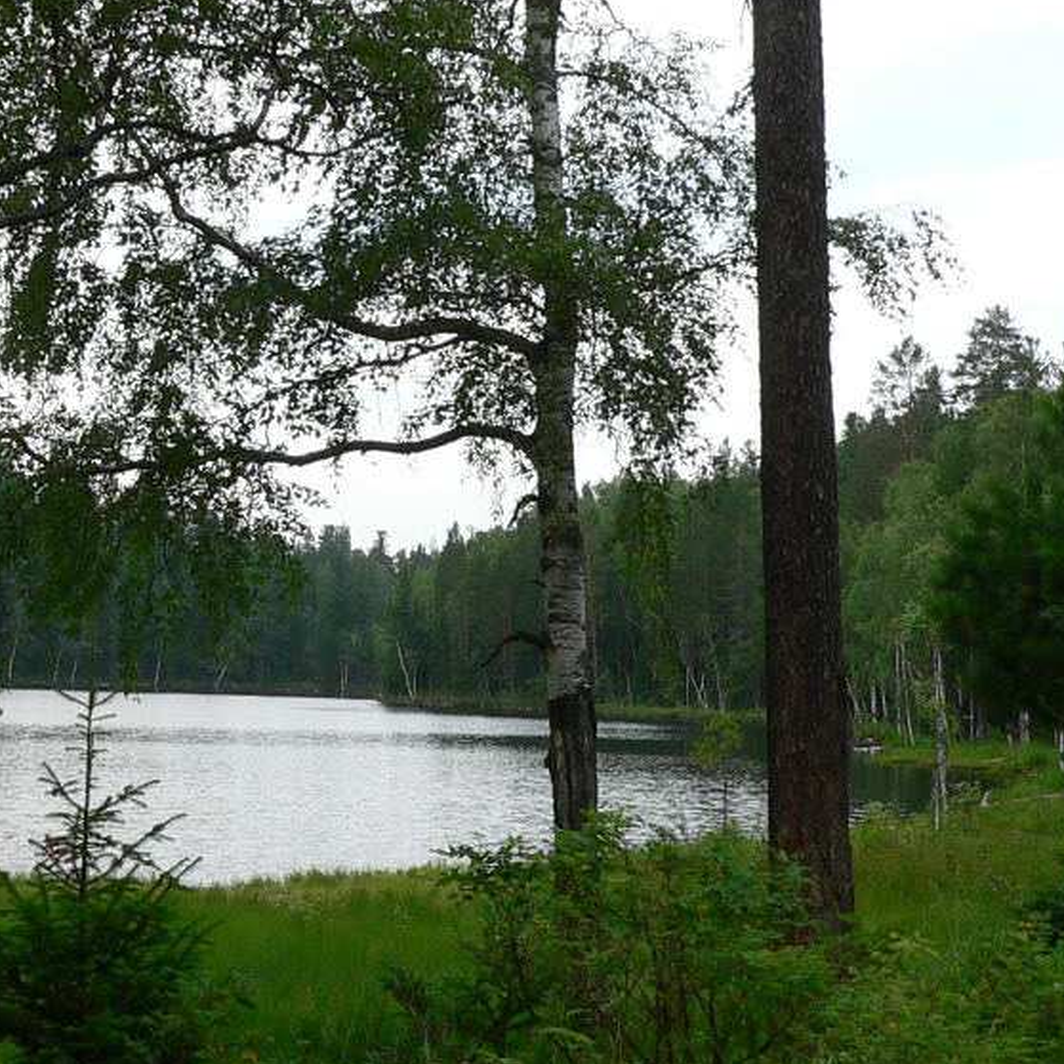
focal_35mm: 73
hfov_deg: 23.4
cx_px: 229
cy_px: 585
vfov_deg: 23.7
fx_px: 2539
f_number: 4
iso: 80
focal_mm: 6
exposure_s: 1/200
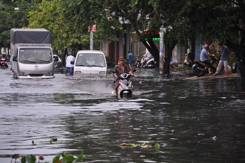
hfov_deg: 13.1
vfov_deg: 8.7
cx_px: 122
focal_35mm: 158
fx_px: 1071
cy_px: 82
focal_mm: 105
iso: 400
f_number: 5.6
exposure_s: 1/200
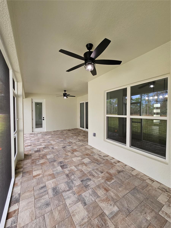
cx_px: 86
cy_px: 114
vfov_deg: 106.2
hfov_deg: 89.9
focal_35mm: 13
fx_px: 86
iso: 64
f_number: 2.2
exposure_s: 1/246
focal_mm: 2.2
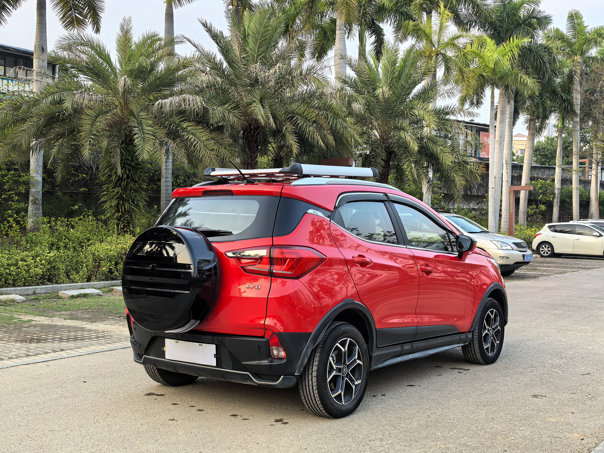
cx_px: 302
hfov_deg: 45.8
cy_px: 226
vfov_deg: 35.1
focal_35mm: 41
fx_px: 715
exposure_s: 1/166
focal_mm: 6.98
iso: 50
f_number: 2
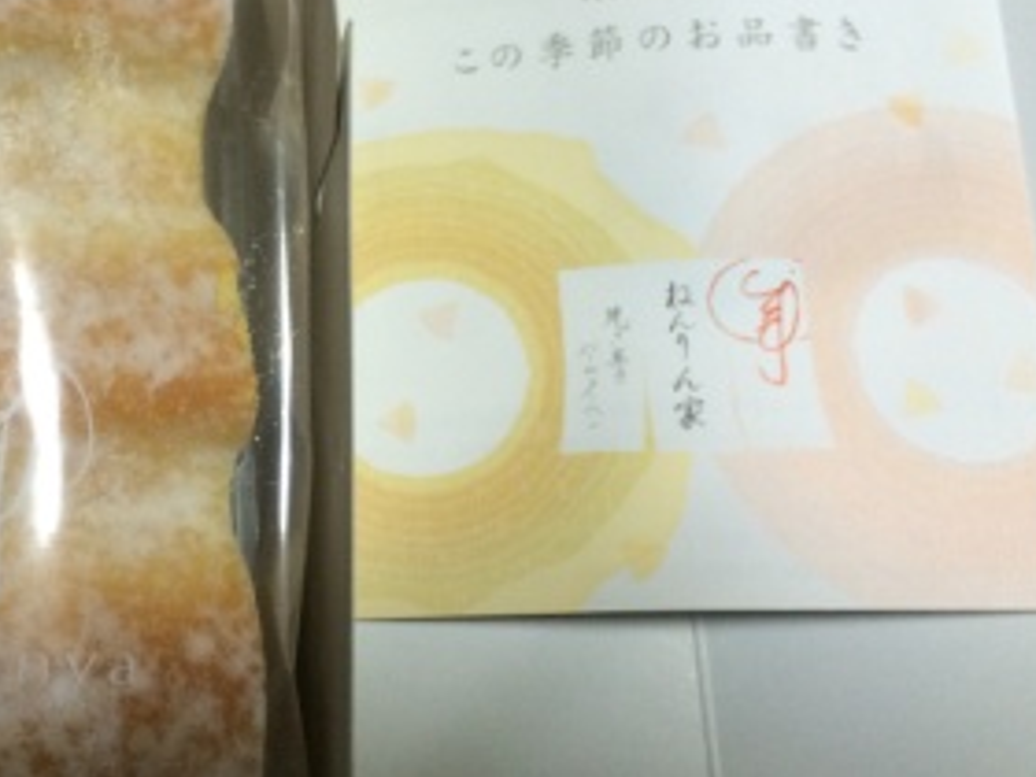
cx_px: 255
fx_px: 1437
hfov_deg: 38.6
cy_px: 289
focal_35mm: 48
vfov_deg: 30.1
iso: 160
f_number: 2.2
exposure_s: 1/30
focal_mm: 4.12
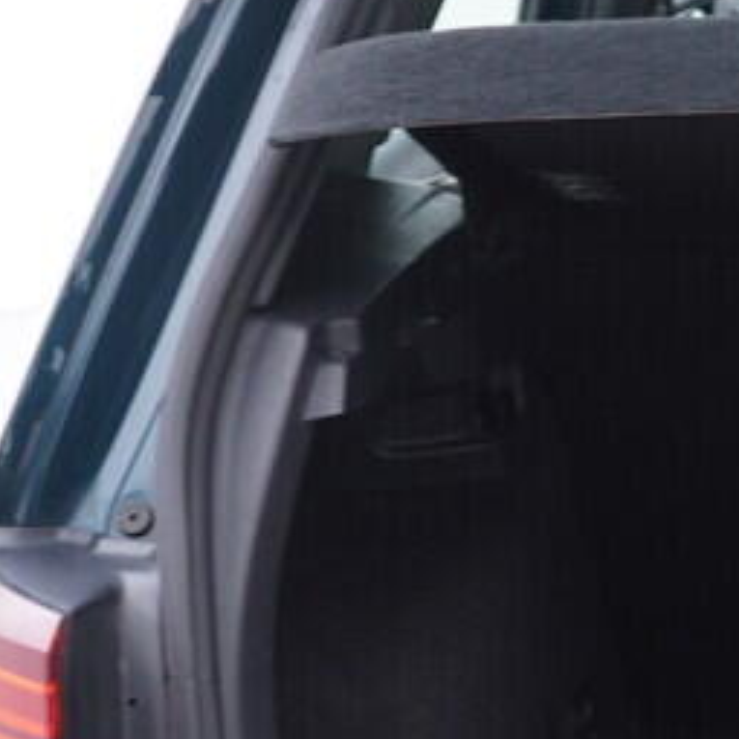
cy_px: 668
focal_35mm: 123
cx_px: 1246
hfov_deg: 13.1
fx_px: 2971
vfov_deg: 14.0
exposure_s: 1/40
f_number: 2.8
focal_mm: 24
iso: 200
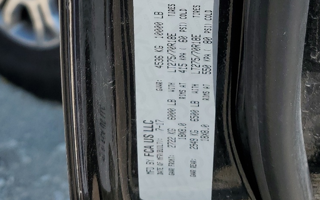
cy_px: -45
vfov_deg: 20.5
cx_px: 168
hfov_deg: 34.5
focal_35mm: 59
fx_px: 515
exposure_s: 1/3333
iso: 50
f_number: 1.5
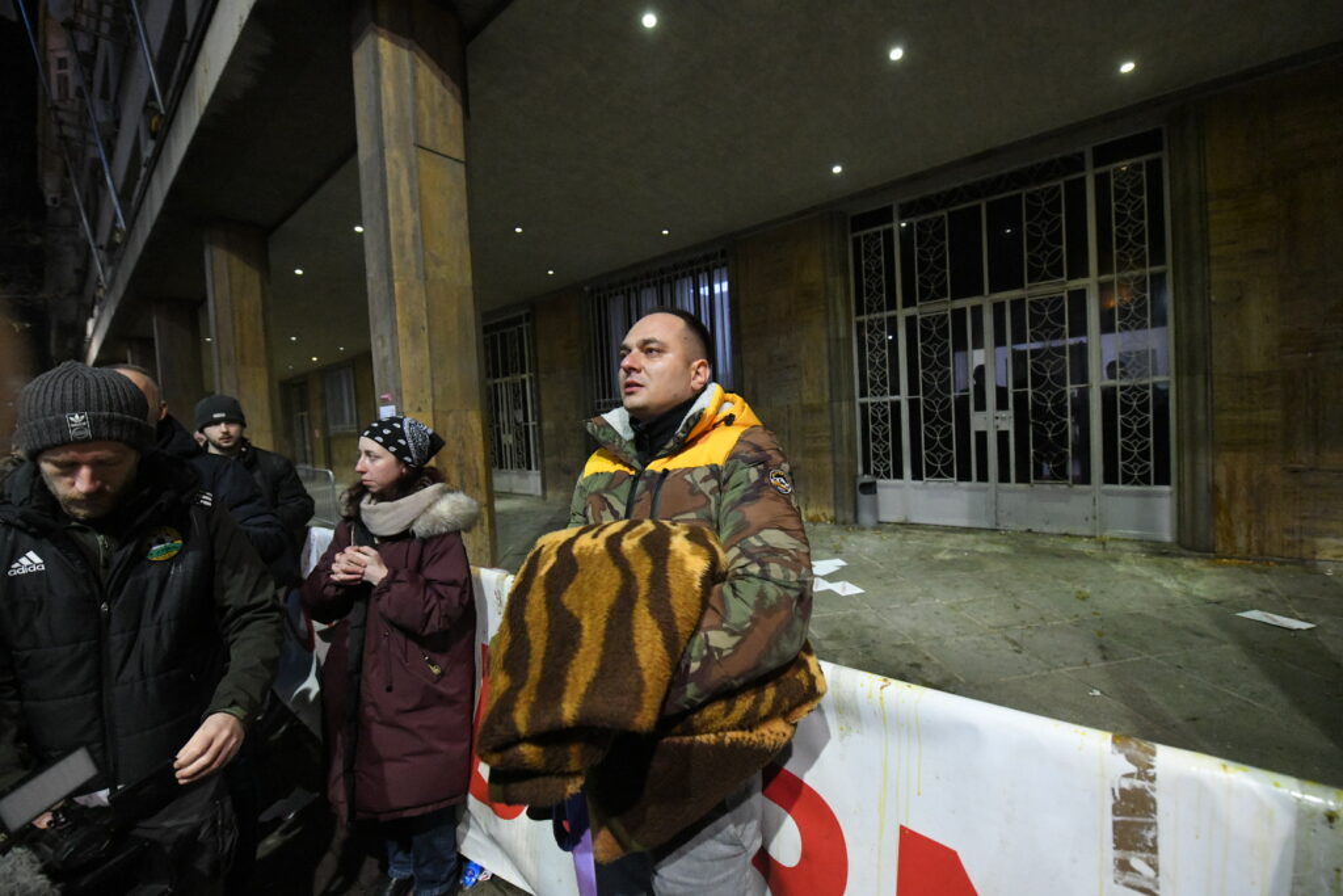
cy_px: 448
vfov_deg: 81.2
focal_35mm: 14
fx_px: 522
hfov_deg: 104.2
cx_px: 672
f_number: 4
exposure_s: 1/160
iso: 10000
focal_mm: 14
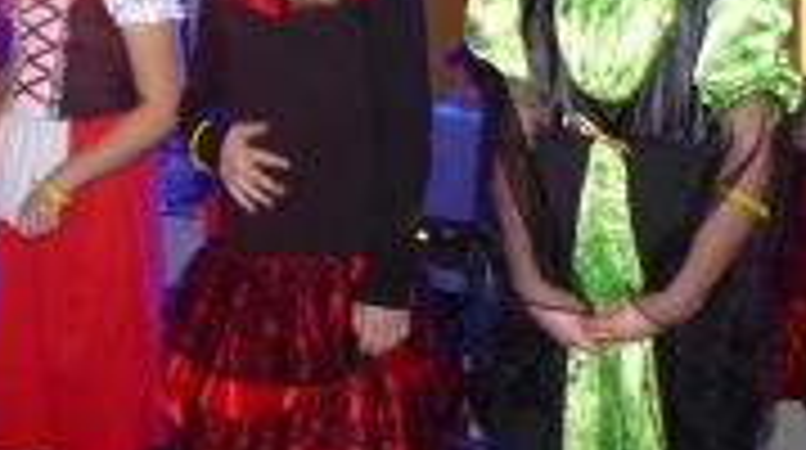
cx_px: 284
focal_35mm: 61
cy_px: -81
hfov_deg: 34.2
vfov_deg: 18.6
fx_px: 1302
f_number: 2.8
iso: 400
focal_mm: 4.5
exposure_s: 1/8
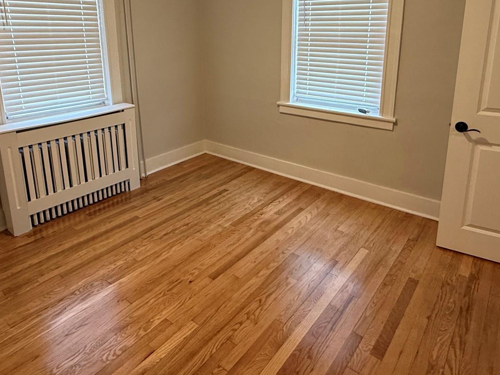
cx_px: 248
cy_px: 111
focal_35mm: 25
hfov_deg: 69.4
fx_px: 361
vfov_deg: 53.3
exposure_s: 1/60
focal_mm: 2.22
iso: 250
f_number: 2.2
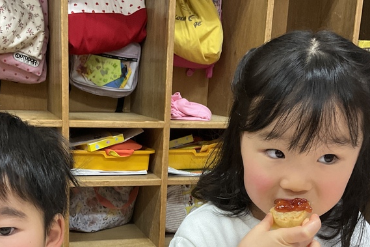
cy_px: 213
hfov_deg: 37.3
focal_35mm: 53
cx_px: 140
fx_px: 545
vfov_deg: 24.9
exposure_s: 1/60
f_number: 1.8
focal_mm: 3
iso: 80
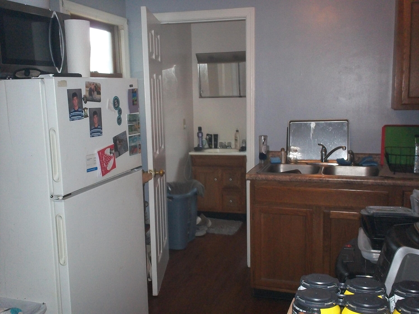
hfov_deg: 49.0
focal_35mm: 38
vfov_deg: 37.7
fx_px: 460
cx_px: 210
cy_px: 157
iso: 250
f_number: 4.5
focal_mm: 6.3
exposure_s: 1/30
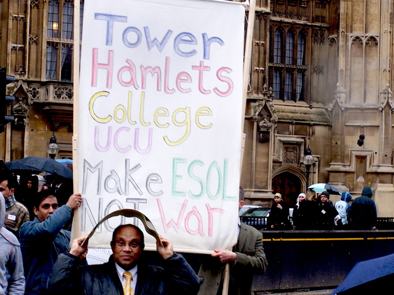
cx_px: 197
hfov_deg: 18.7
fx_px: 1195
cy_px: 148
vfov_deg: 14.1
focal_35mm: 105
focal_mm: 17.5
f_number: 3.2
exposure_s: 1/90
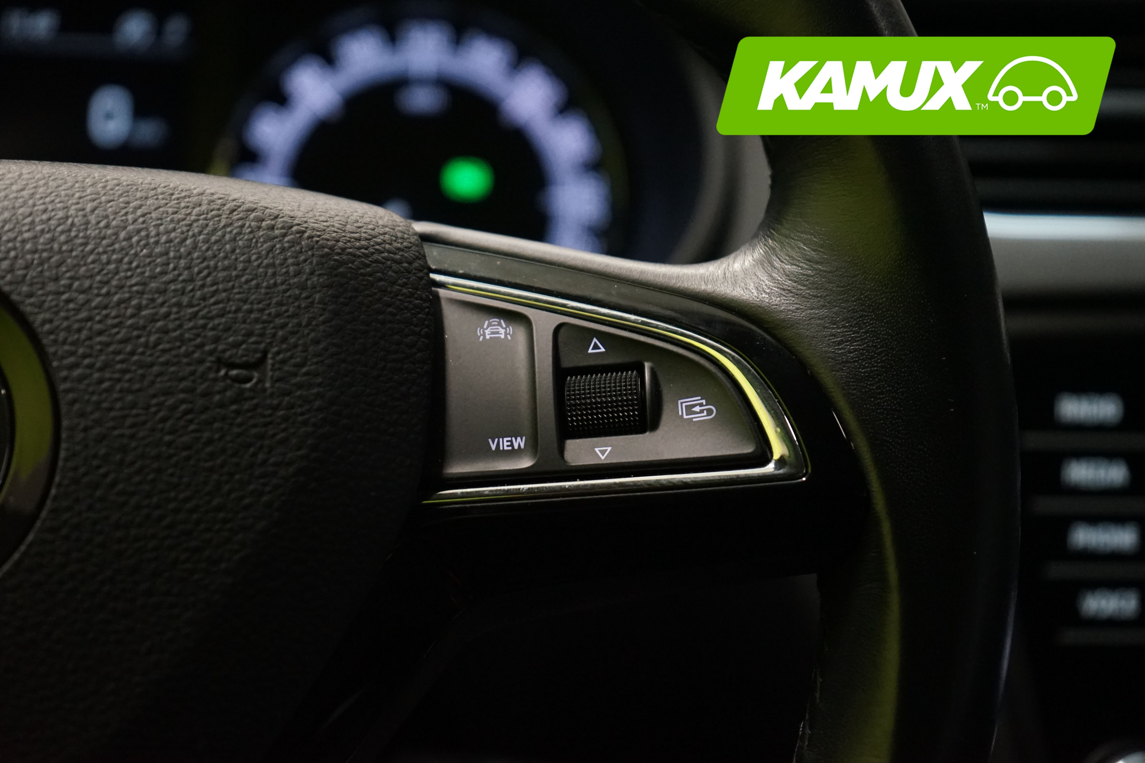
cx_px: 572
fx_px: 2226
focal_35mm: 70
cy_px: 382
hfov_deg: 28.8
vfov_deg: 19.5
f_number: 5.6
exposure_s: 1/30
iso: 4000
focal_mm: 70
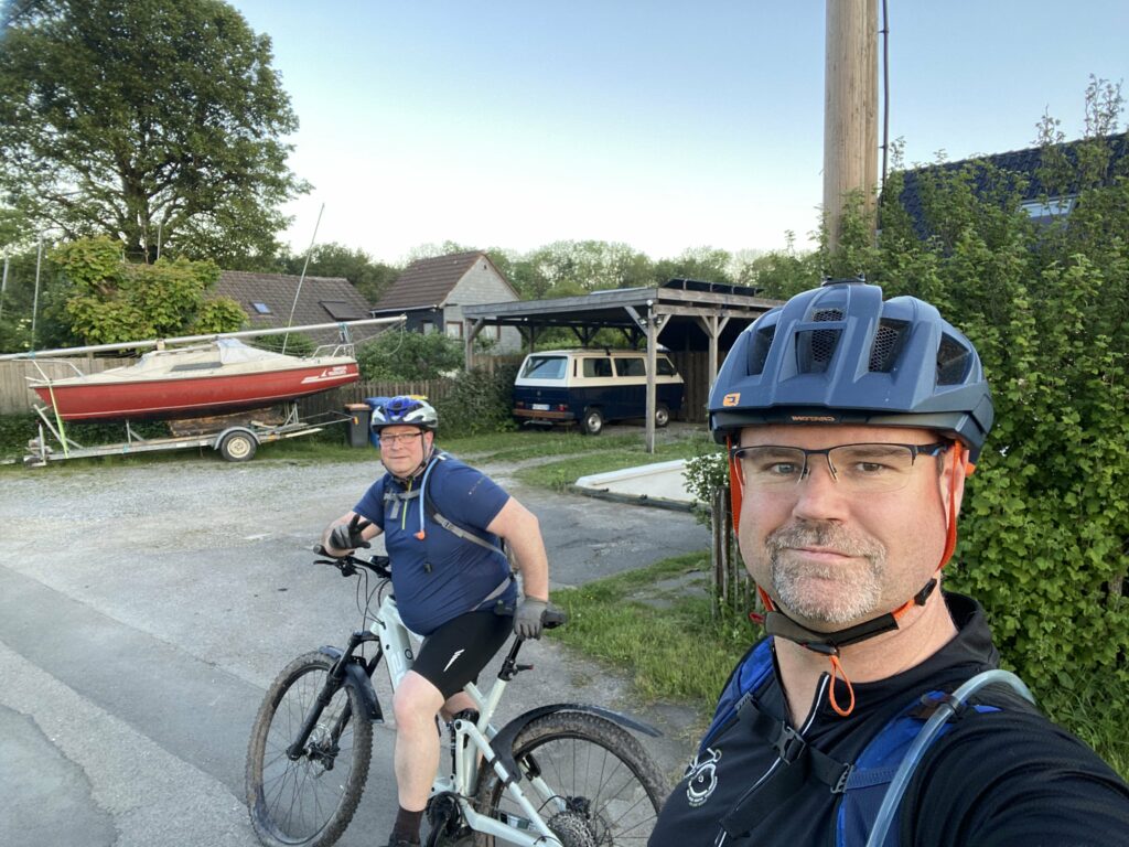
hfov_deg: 73.9
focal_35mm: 23
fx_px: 750
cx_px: 564
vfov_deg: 58.9
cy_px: 424
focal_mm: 2.71
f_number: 2.2
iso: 100
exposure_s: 1/112
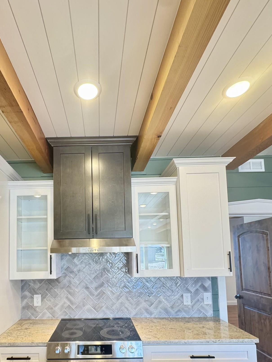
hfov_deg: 64.7
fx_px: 210
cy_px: 242
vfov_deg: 79.0
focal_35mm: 20
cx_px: 97
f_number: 2.2
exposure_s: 1/60
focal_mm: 2.22
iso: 250
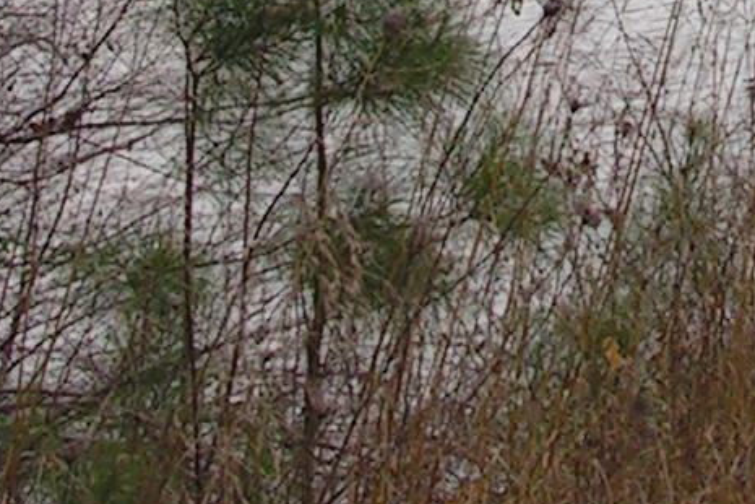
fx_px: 4047
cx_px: 822
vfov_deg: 7.0
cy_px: -351
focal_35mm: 193
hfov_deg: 10.5
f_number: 5.6
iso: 50
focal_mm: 6.3
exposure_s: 1/60
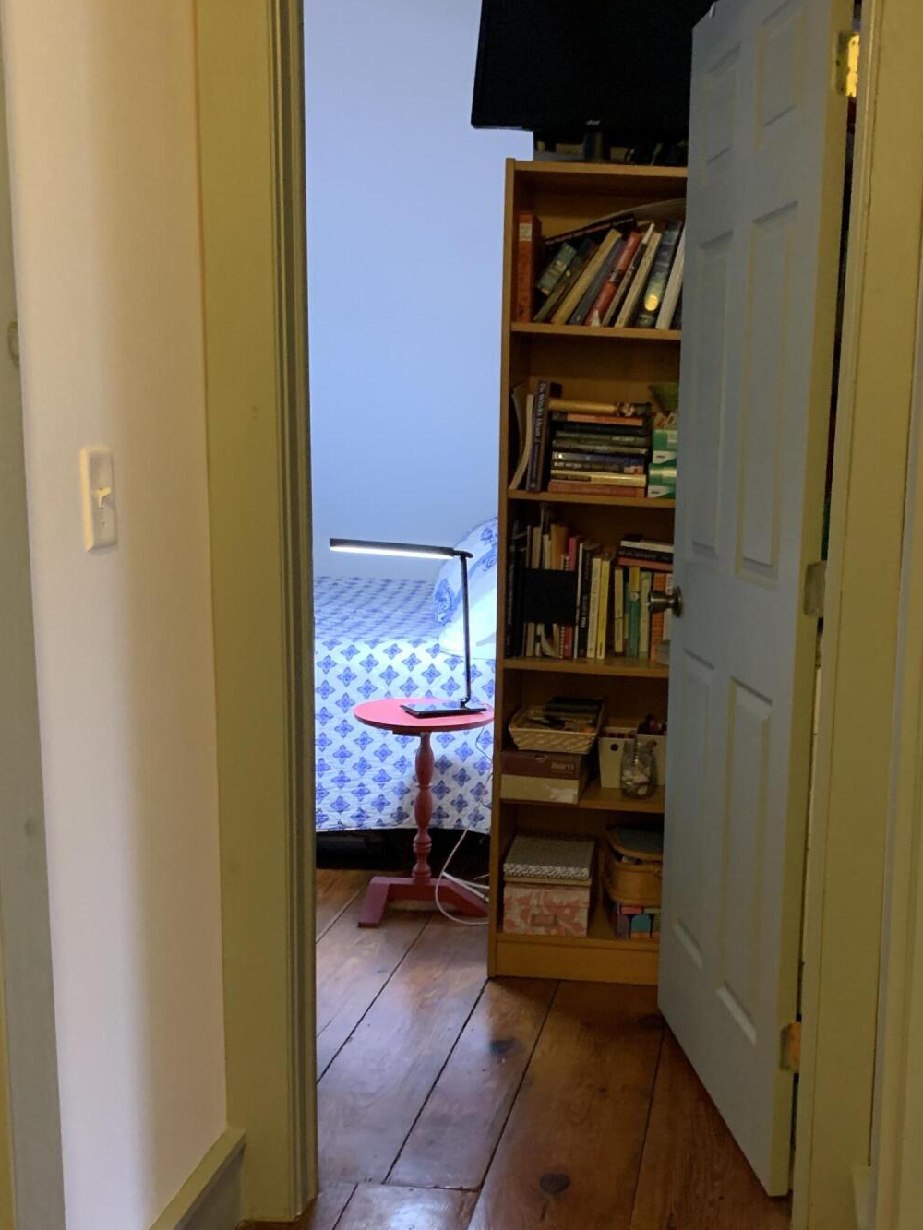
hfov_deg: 36.3
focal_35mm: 39
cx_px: 637
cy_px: 722
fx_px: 1386
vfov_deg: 47.6
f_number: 1.8
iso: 320
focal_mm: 4.25
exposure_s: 1/30
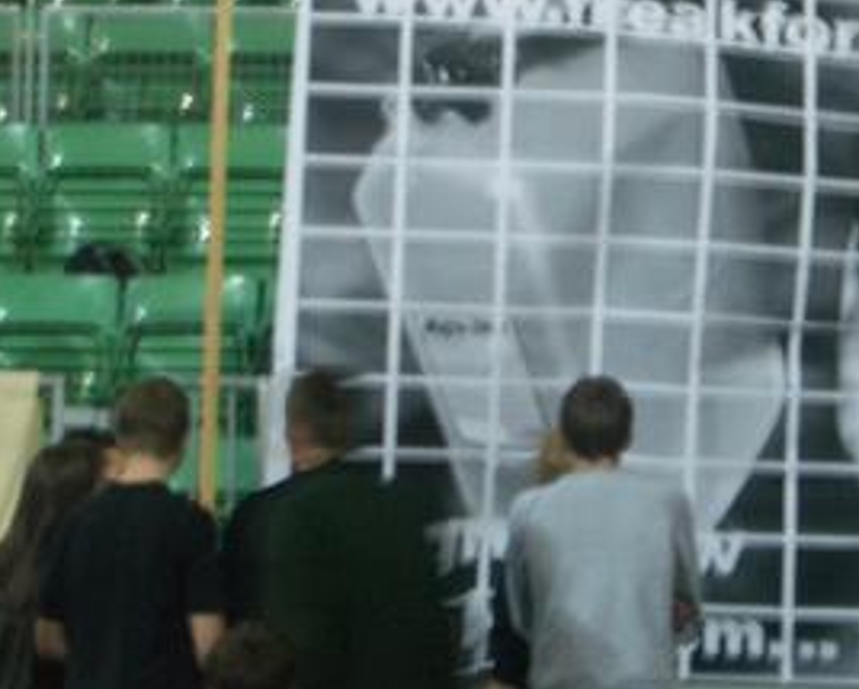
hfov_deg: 9.4
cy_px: 90
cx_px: 756
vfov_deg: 7.5
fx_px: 5217
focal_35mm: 205
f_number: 4.4
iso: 100
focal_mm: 14.6
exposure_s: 1/8
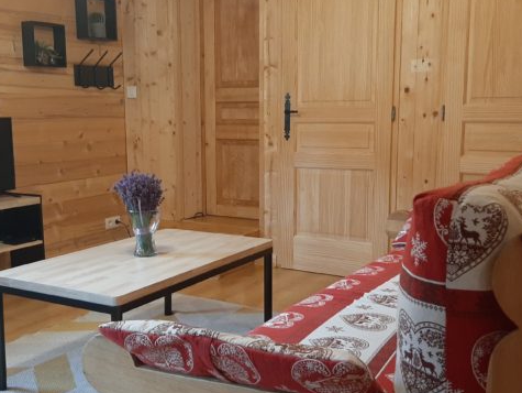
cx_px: 220
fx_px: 634
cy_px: 222
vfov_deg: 34.3
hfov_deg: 44.6
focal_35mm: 42
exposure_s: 1/50
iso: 125
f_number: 1.7
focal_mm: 3.93
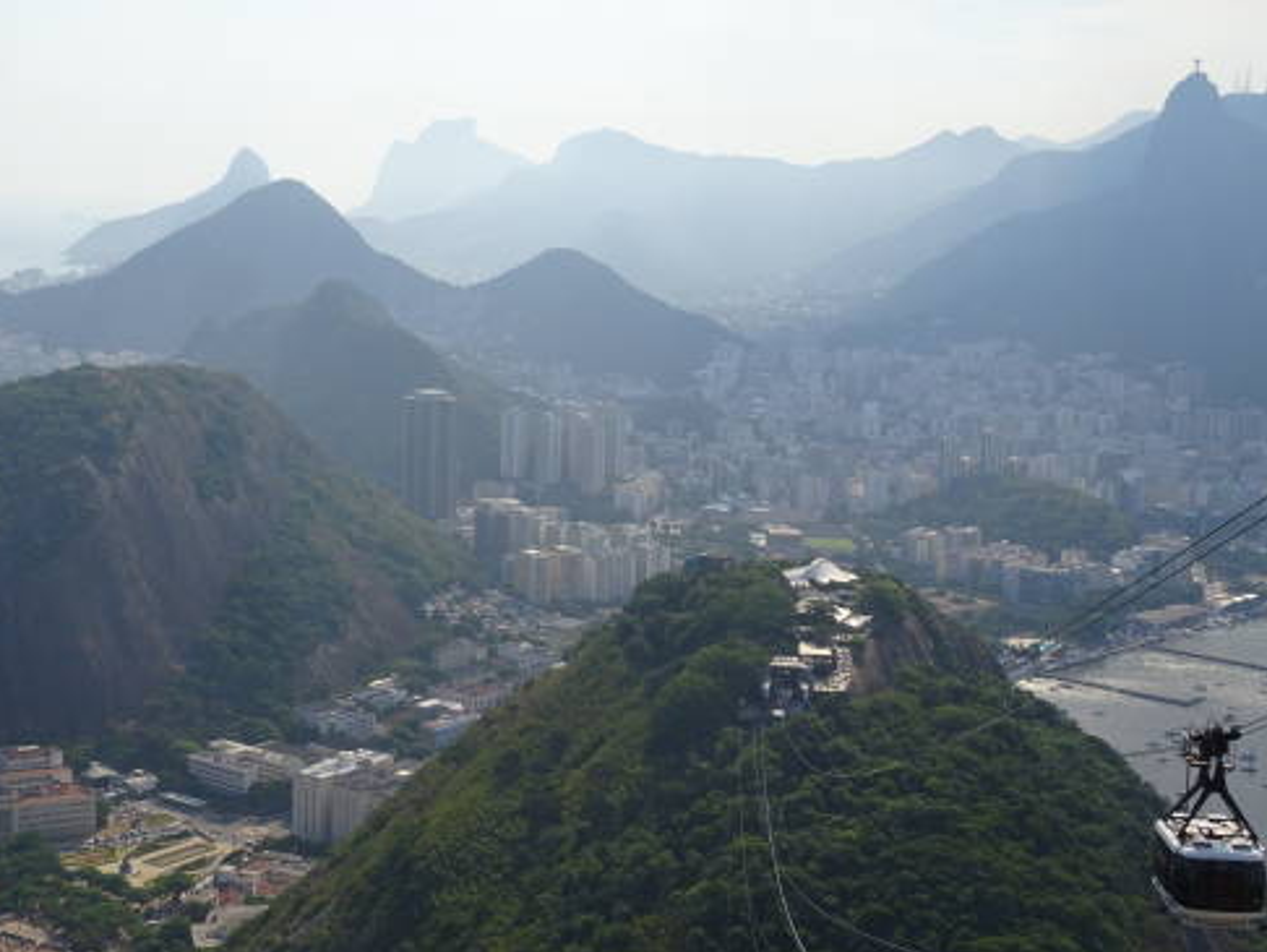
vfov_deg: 29.1
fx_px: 1831
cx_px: 519
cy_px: 477
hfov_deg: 38.0
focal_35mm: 50
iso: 80
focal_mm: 6.56
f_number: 4
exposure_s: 1/1000
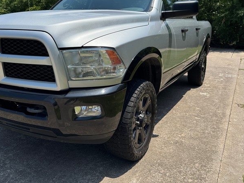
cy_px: 78
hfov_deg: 56.0
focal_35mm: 32
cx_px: 88
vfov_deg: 44.0
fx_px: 226
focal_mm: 6.76
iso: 80
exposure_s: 1/4049
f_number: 1.78
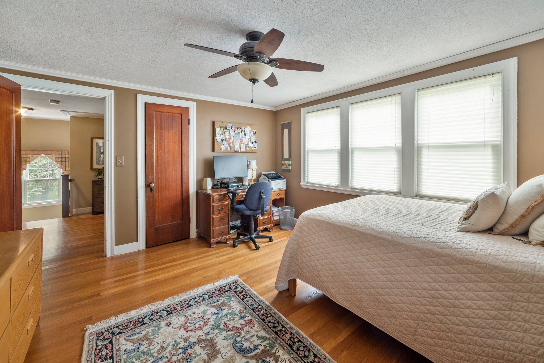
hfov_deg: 104.2
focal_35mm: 14
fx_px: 212
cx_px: 272
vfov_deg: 81.3
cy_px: 182
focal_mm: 14
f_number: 9
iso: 400
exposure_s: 1/10
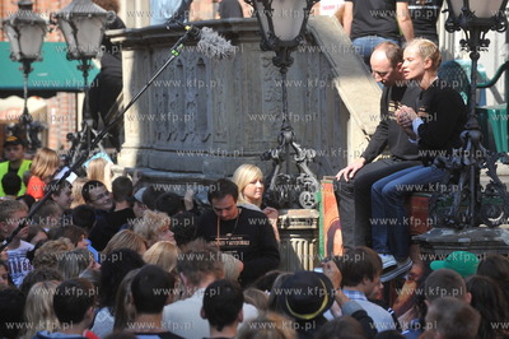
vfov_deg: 8.1
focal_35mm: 170
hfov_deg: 12.1
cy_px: 170
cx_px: 254
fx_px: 2402
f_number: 5.6
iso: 400
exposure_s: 1/1000
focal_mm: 170
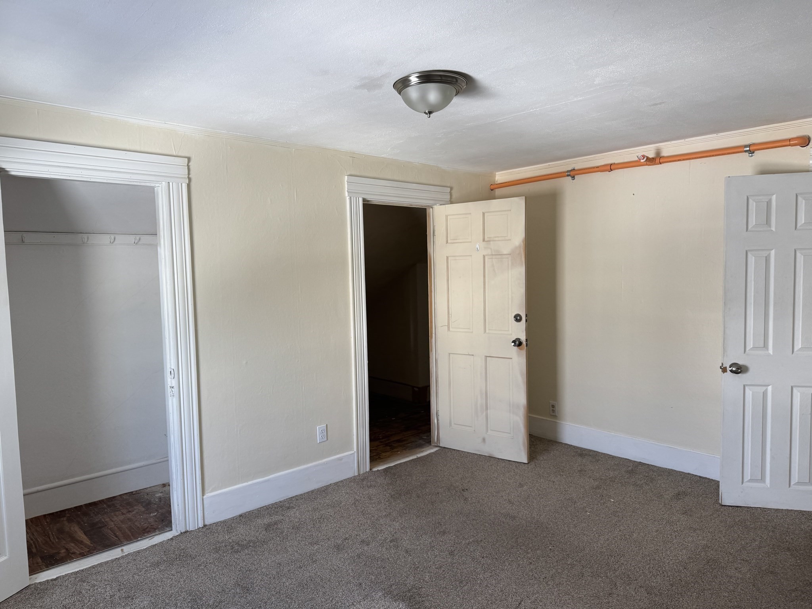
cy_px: 304
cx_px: 406
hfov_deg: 71.6
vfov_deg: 56.8
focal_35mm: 24
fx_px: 563
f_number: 1.78
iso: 80
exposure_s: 1/121
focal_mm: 6.76
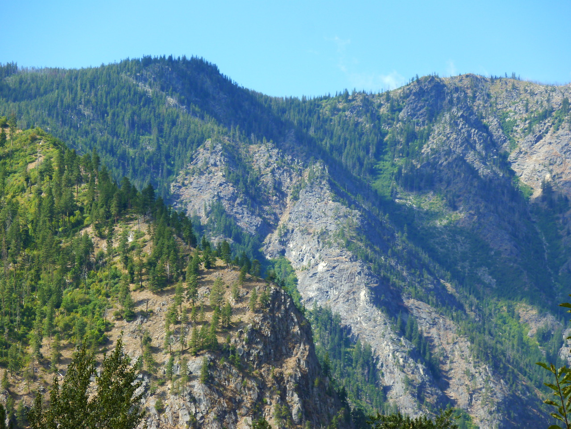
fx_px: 2458
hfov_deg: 13.3
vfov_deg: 10.0
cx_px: 286
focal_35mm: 149
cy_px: 214
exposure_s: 1/100
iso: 80
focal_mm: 26.7
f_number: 5.6
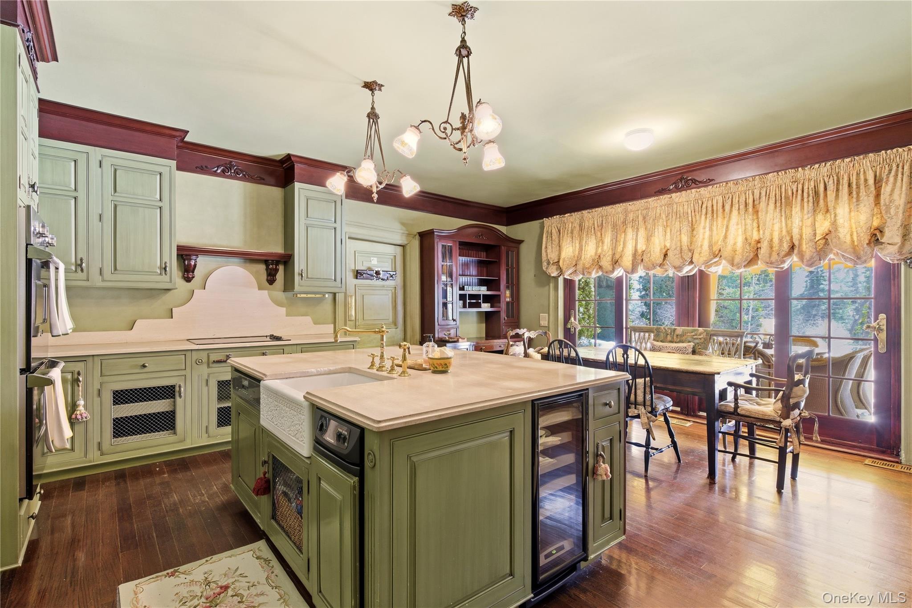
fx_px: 431
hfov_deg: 93.3
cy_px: 304
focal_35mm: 17
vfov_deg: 70.4
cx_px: 456
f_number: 9
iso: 250
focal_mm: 17
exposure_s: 1/10
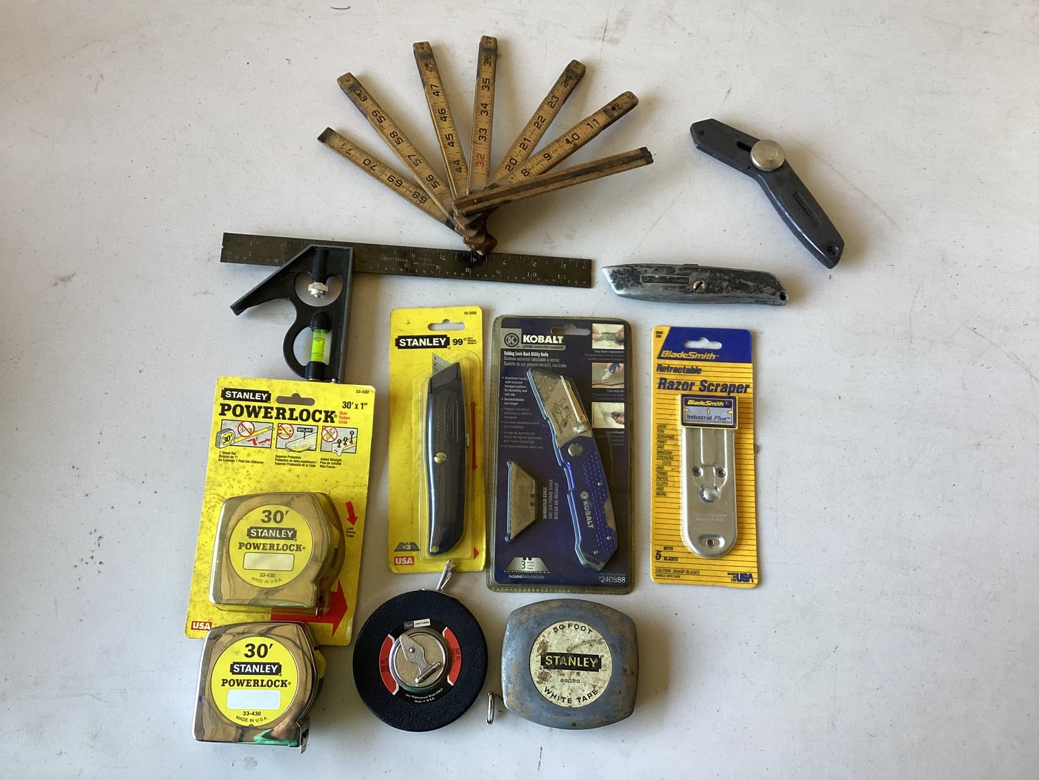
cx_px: 520
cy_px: 390
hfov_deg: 58.3
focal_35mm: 31
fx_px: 931
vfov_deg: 45.4
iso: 80
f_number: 2.4
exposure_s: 1/60
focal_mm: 3.3
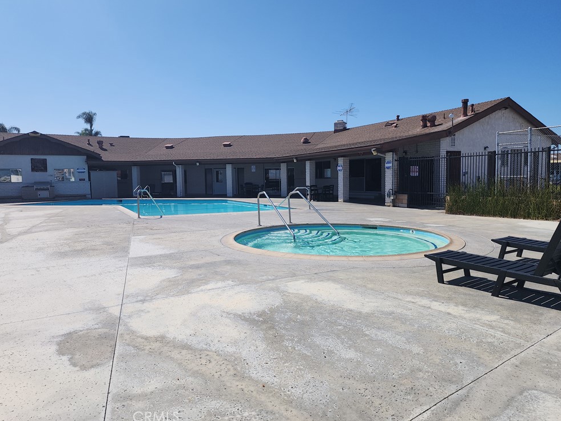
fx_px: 389
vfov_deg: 56.8
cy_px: 205
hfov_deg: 71.6
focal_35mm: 24
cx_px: 274
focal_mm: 6.4
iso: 12
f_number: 1.8
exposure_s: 1/1904
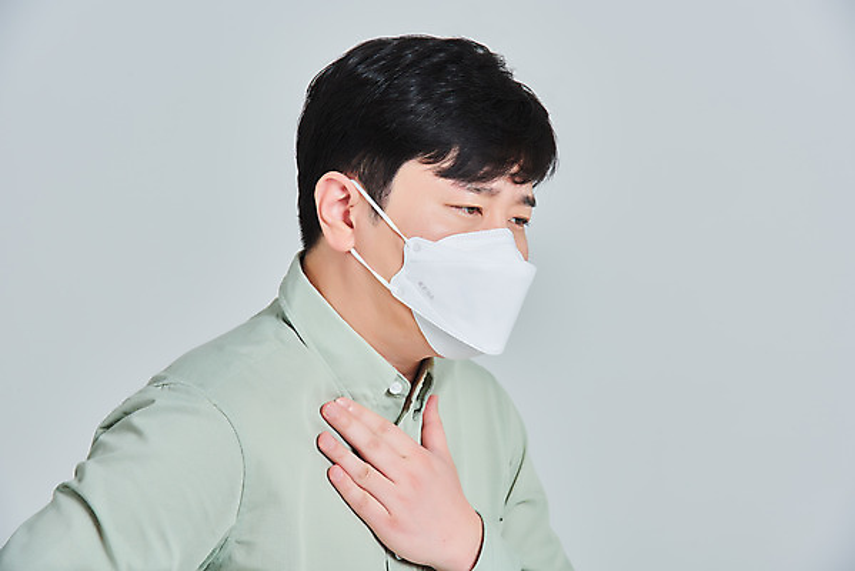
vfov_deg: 8.3
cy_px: 286
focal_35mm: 165
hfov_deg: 12.4
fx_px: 3920
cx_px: 428
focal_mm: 165
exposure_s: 1/125
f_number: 14
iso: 100
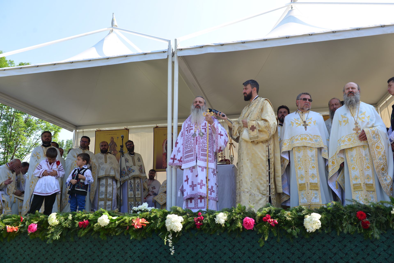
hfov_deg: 58.7
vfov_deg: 41.1
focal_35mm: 32
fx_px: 350
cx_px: 197
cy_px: 132
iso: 100
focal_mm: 32
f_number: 4.5
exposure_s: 1/200
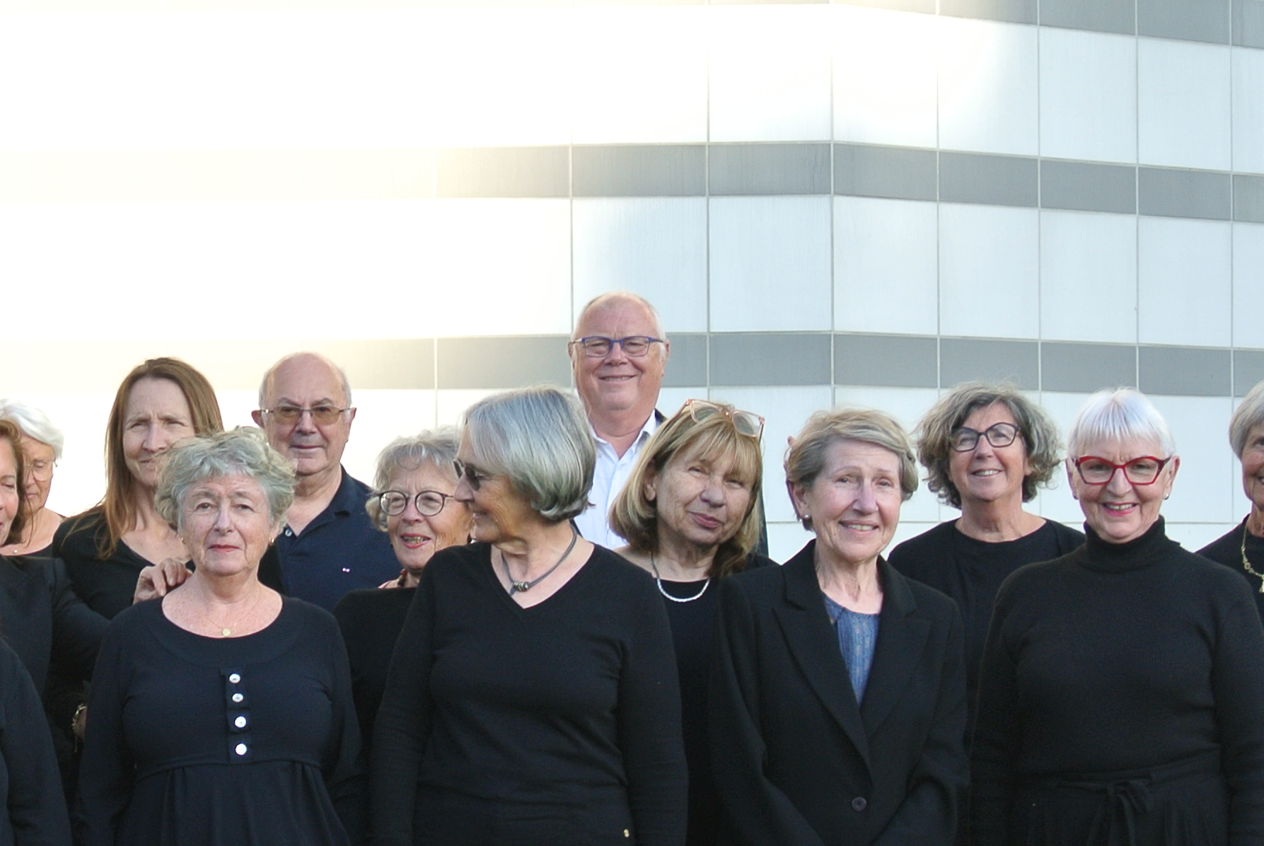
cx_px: 262
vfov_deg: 14.9
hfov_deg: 22.1
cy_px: 729
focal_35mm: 91
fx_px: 3199
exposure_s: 1/160
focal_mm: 15.7
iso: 100
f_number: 4.2
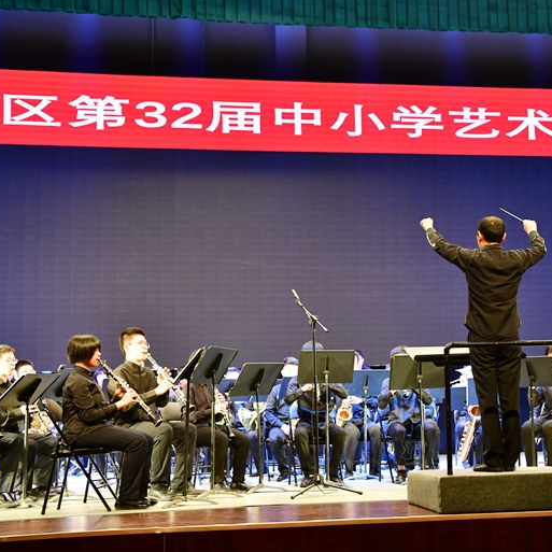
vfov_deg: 27.7
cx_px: 394
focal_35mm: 62
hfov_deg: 27.4
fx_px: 1119
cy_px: 277
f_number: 4.5
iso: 2000
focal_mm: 48
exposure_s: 1/60
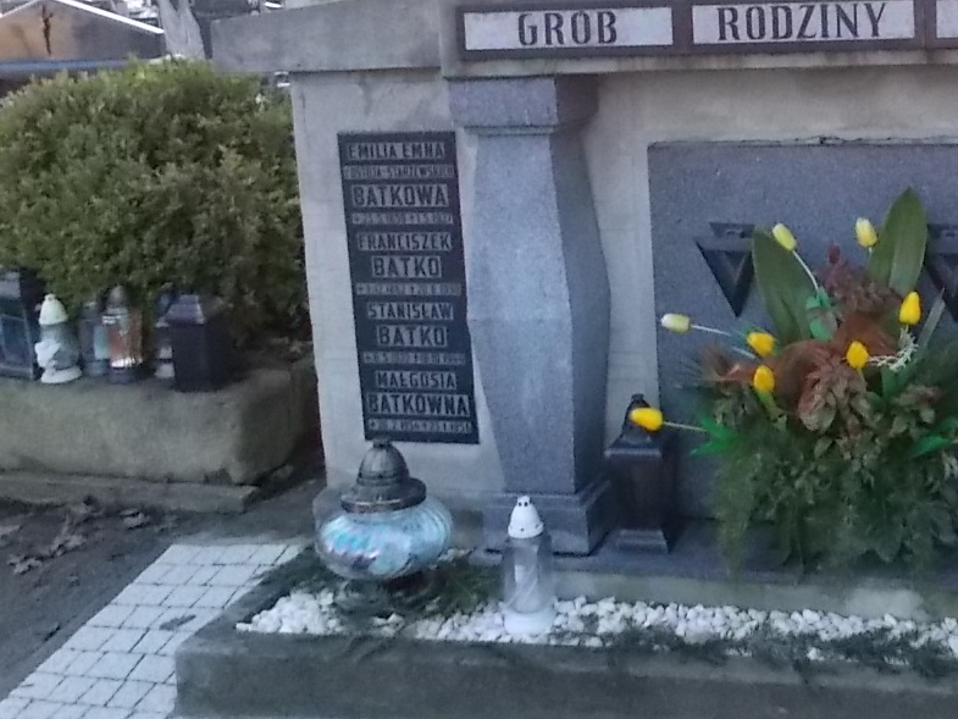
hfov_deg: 34.3
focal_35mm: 53
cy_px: 153
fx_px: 1467
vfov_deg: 27.0
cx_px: 849
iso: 400
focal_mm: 4.6
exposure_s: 1/250
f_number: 3.2
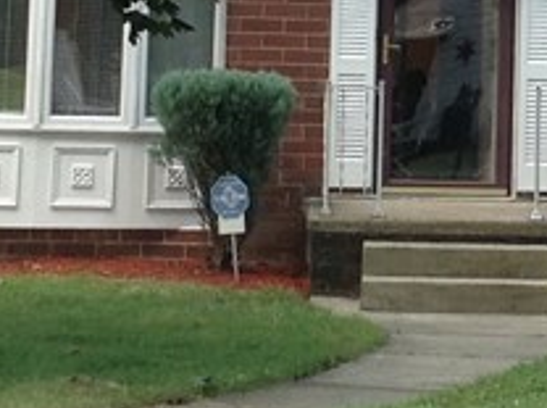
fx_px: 2570
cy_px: -47
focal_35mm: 163
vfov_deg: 9.0
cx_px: 607
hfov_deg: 12.0
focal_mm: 3.3
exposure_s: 1/152
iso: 25
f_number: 2.4
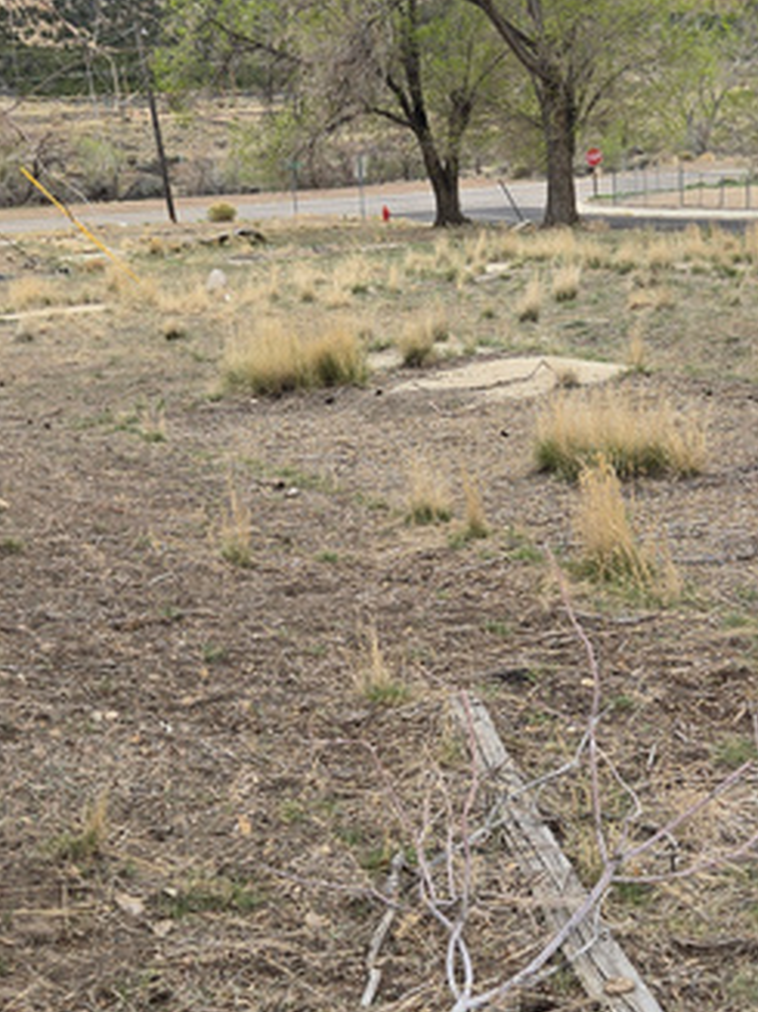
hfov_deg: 26.9
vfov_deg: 35.4
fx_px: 1578
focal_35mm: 54
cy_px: 616
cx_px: 486
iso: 25
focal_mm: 5.4
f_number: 1.8
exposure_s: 1/607
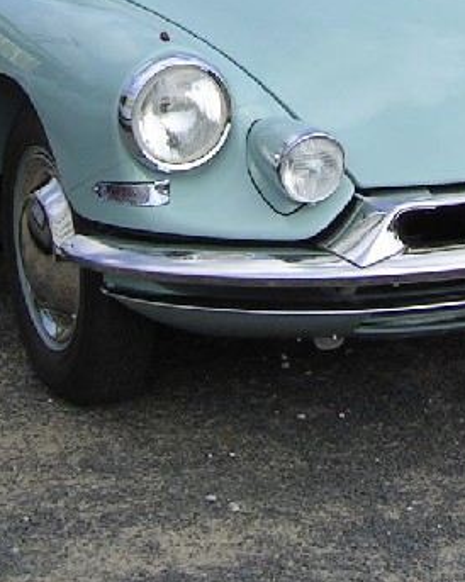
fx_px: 1808
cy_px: 17
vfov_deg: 17.9
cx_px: 295
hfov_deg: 14.6
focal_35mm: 105
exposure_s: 1/343
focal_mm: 5.6
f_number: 4.8
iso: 50
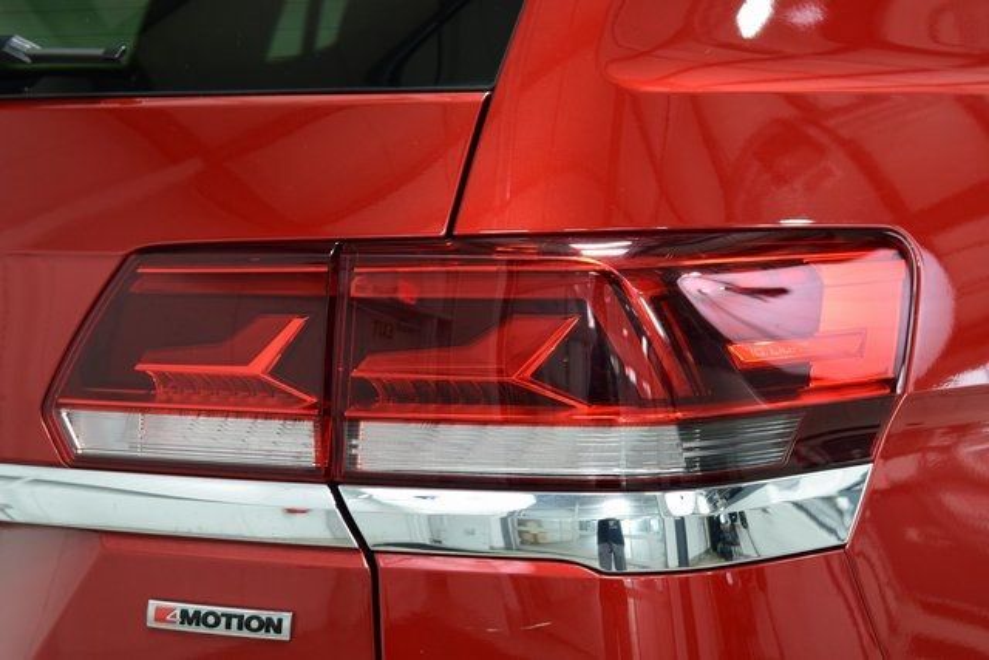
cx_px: 494
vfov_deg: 17.5
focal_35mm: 78
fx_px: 2143
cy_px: 330
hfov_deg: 26.0
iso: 800
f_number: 6.3
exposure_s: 1/15
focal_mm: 52
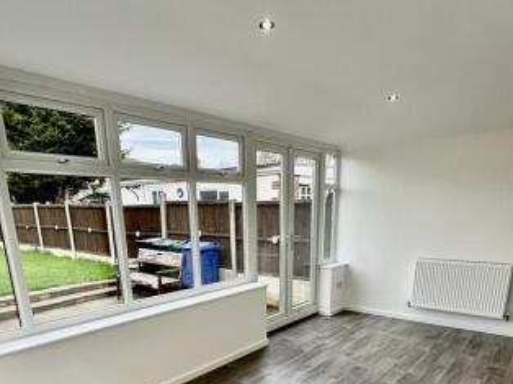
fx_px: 385
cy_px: 329
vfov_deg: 48.6
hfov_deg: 67.3
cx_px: 254
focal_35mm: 26
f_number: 2.2
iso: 50
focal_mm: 2.22
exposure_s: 1/100
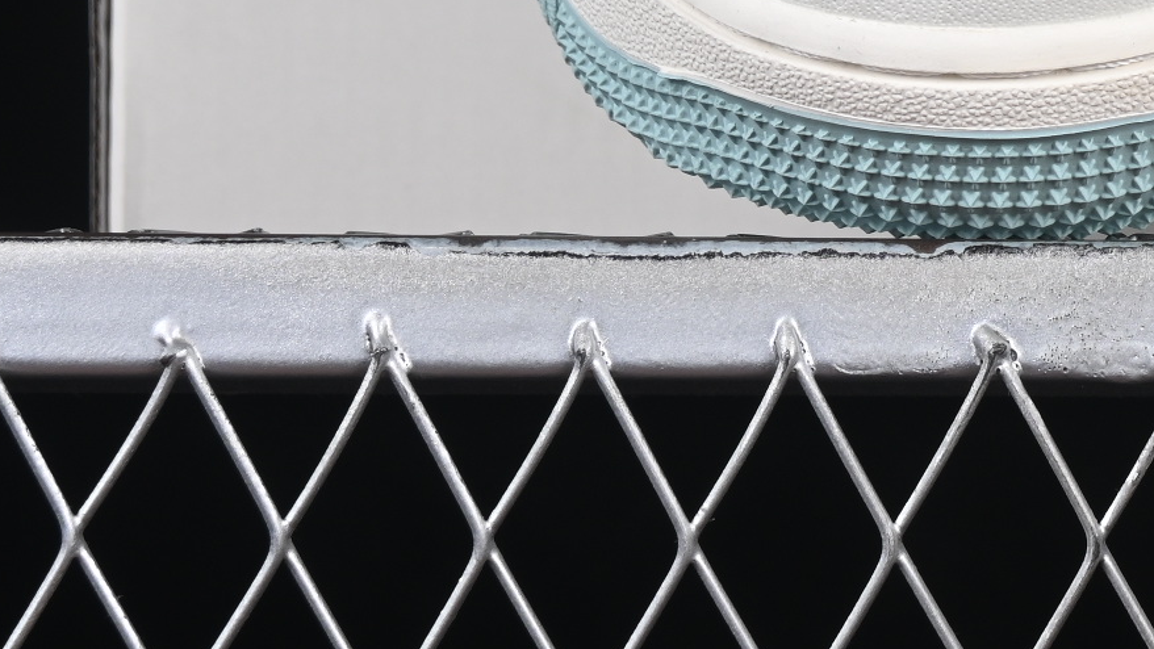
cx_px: 1368
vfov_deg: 4.8
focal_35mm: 249
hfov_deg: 8.6
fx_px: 7620
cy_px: -522
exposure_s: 1/80
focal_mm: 50
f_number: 8
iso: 160
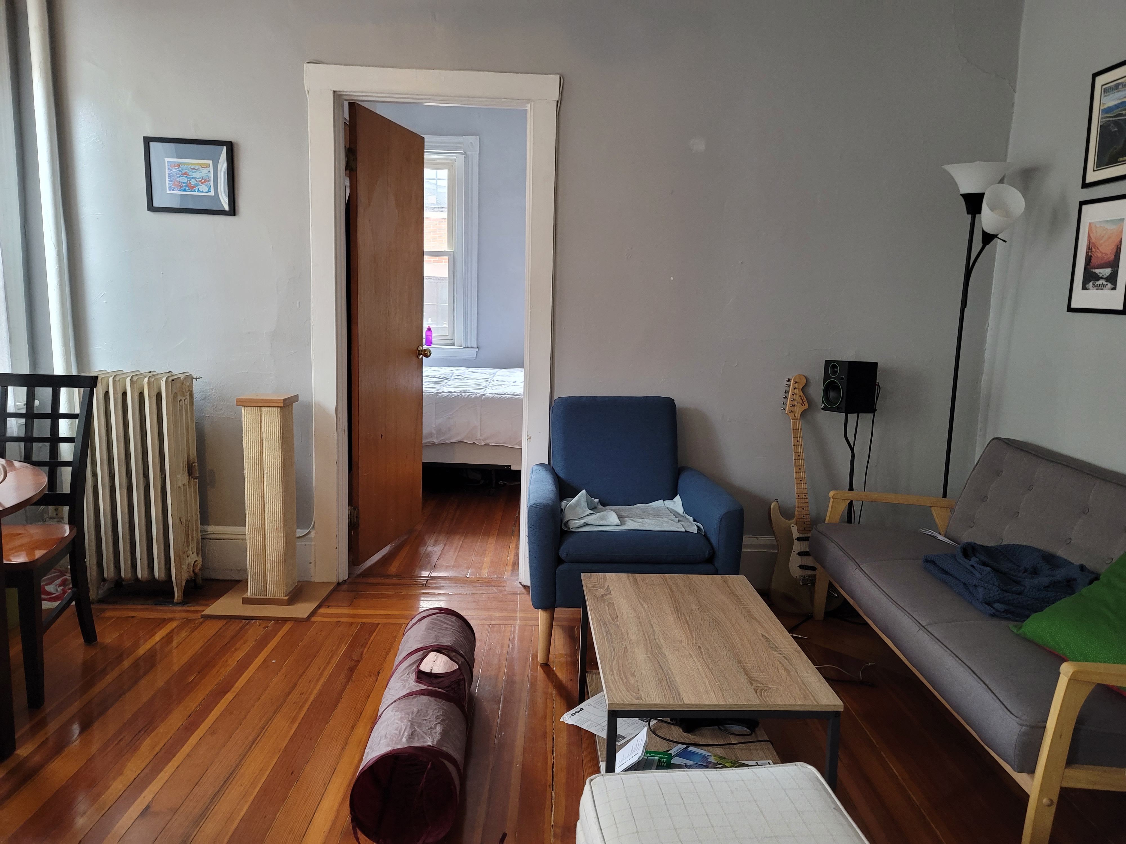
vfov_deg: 54.9
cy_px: 422
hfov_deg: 69.4
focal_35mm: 25
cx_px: 563
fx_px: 813
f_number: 1.8
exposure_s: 1/40
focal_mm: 7
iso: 400
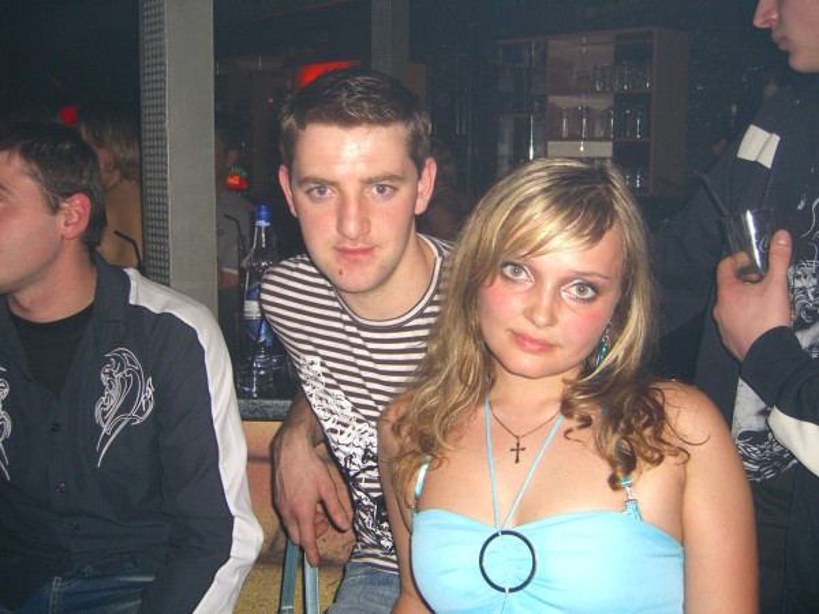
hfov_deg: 49.0
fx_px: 899
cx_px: 410
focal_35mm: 38
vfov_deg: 37.7
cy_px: 307
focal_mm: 7.9
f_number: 2.8
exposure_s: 1/60
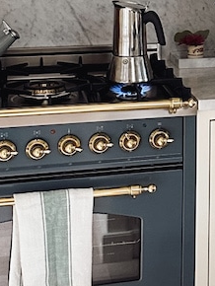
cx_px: 283
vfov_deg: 17.7
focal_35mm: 108
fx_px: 893
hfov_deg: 13.2
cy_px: -9
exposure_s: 1/60
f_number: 1.8
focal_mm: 6.86
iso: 320
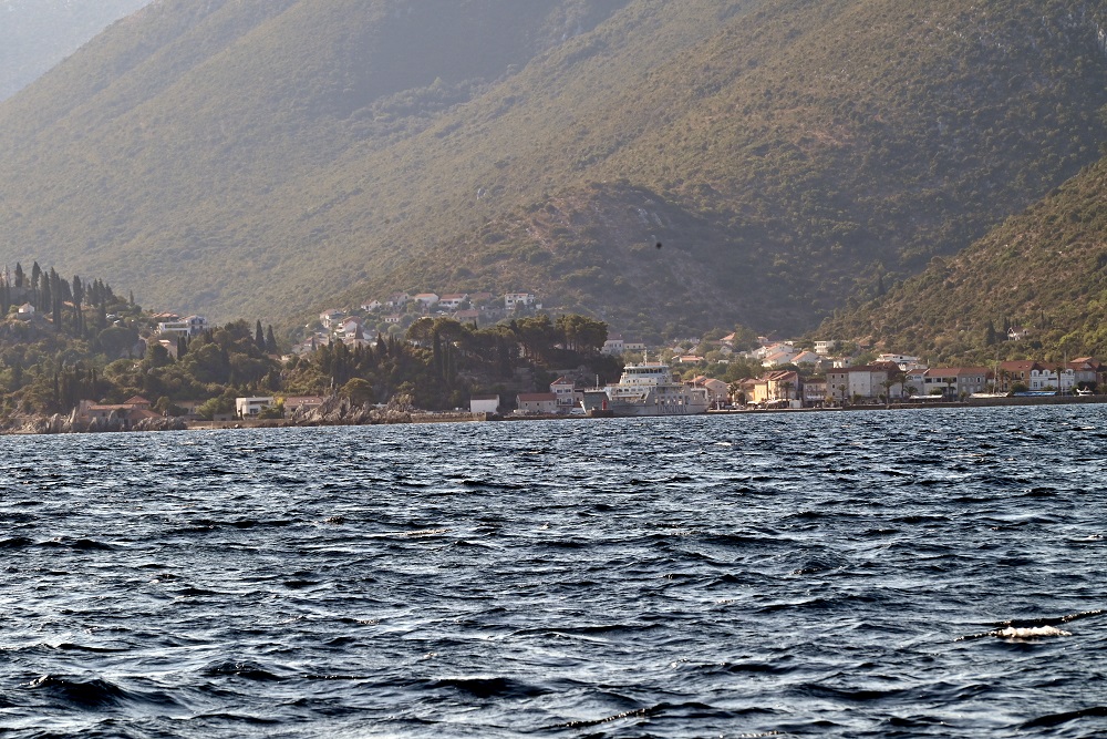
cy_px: 370
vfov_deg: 6.5
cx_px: 554
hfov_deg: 9.8
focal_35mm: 210
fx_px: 6458
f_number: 16
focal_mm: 210
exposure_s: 1/250
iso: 250
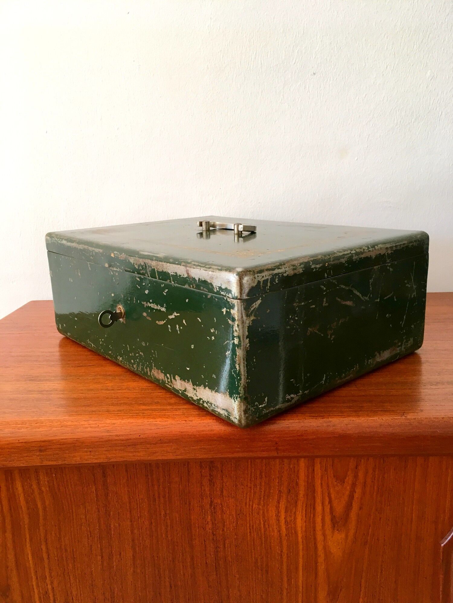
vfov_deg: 61.7
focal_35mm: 29
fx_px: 506
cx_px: 226
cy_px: 302
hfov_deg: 48.2
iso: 50
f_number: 2.2
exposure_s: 1/33
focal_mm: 4.15
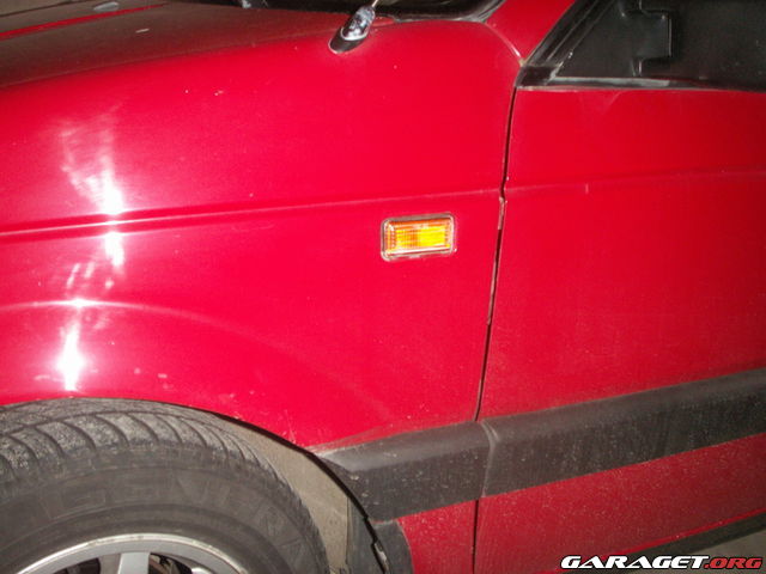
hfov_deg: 50.1
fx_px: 819
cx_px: 383
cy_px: 287
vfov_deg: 38.7
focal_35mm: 37
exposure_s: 1/40
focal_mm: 7.7
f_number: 3.5
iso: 160
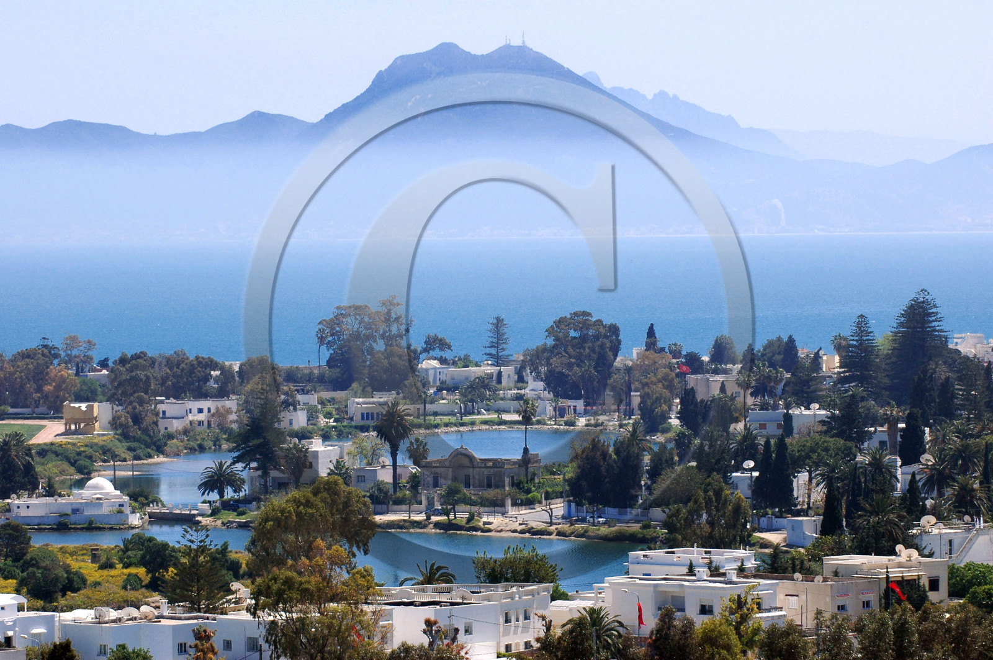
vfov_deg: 7.3
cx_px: 496
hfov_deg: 11.0
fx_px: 5166
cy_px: 330
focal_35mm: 188
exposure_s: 1/400
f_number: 8
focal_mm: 125
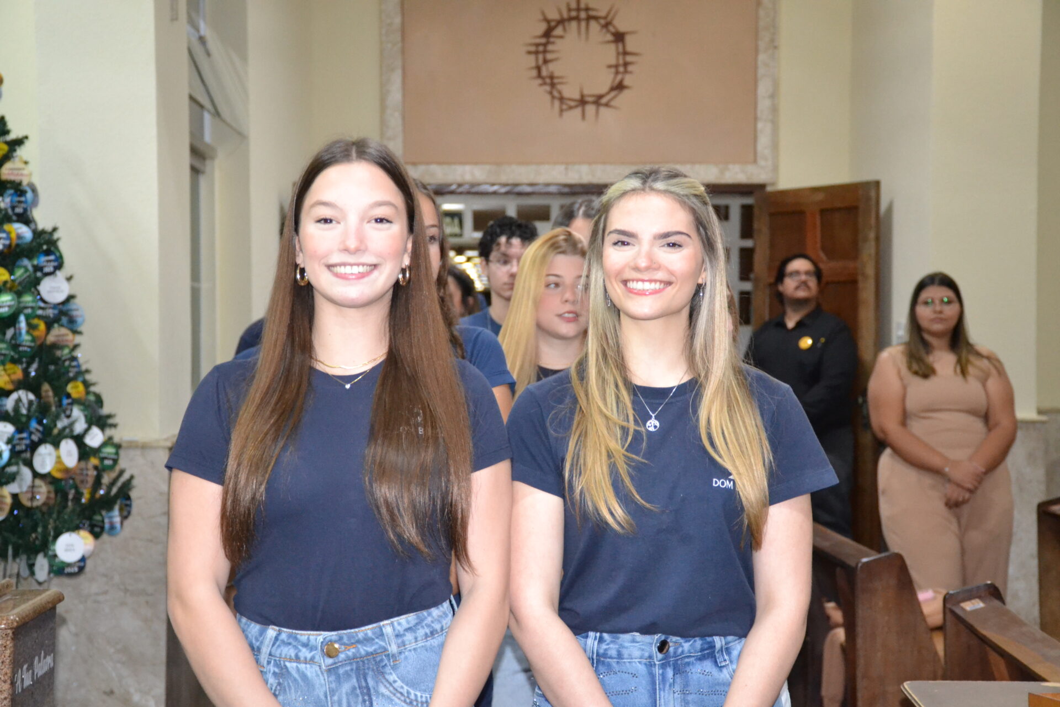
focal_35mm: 75
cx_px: 530
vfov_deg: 18.2
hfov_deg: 27.0
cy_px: 354
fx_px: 2208
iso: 3200
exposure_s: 1/60
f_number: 4.8
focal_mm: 50
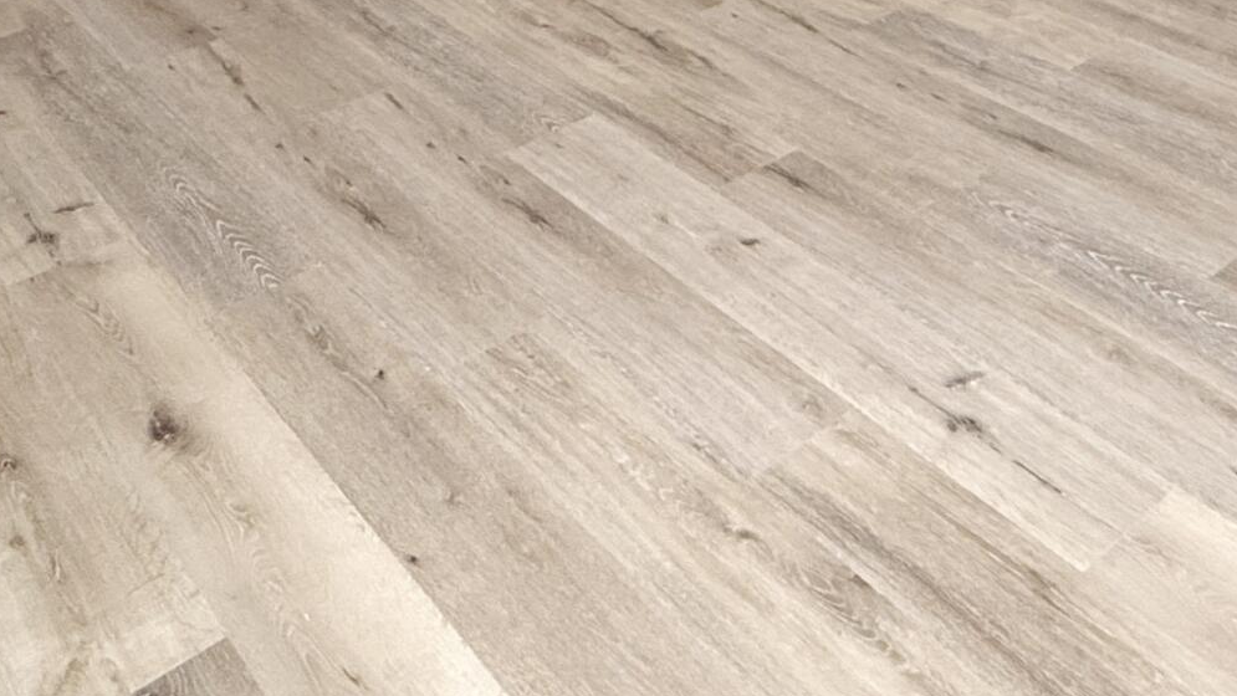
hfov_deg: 44.0
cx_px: 817
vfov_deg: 18.9
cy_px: -605
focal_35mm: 46
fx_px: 1509
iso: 200
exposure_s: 1/120
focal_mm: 2.22
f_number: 2.2
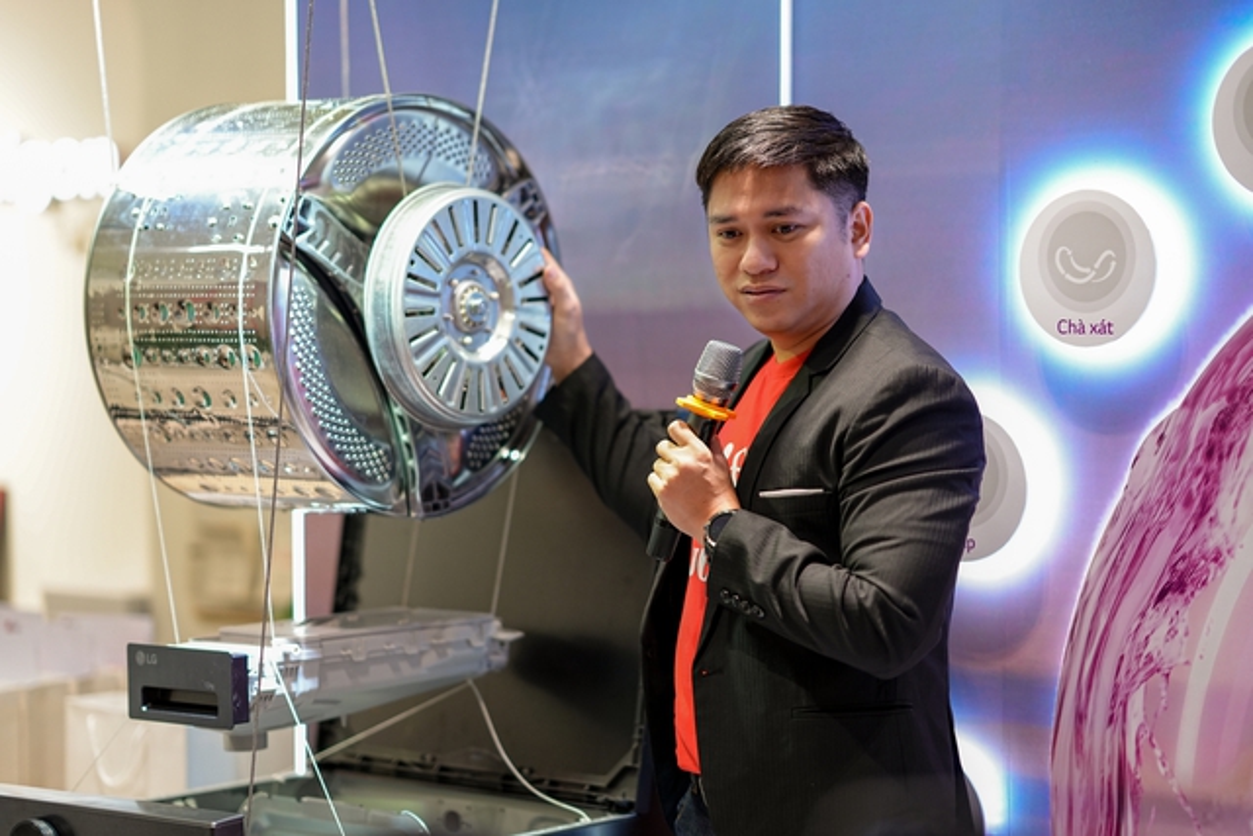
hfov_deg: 23.9
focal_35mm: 85
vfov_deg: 16.1
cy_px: 418
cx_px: 626
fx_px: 2959
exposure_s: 1/320
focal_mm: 85
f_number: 1.4
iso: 640
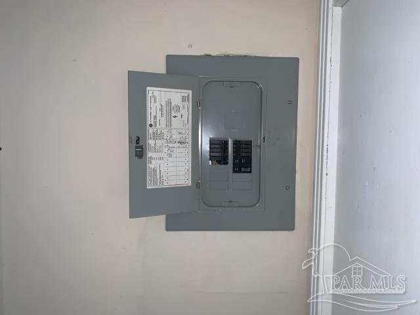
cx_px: 210
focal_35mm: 26
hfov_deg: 67.3
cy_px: 158
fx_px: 315
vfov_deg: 53.1
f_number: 1.8
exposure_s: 1/24
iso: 40
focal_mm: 4.25
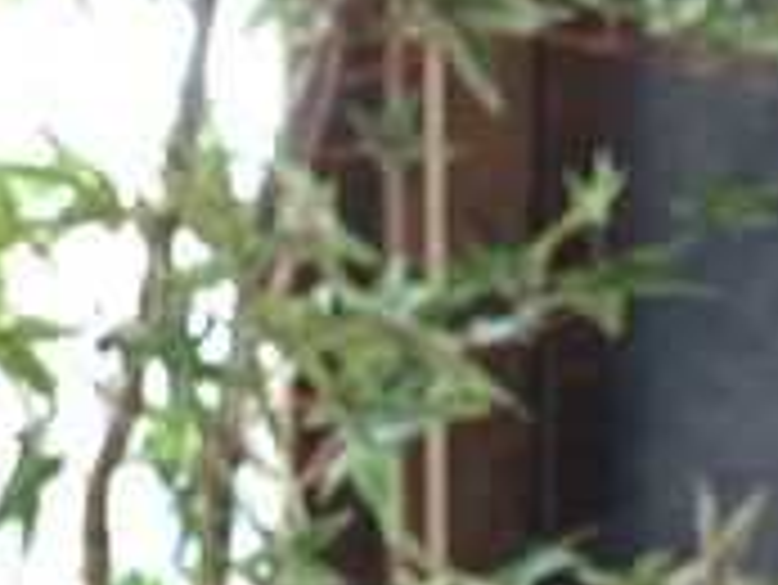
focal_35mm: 128
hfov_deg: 15.3
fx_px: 2879
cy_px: 1154
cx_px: 562
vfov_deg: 10.7
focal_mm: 4.25
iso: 250
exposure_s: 1/50
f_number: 1.8
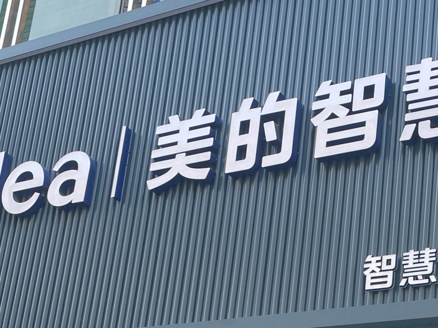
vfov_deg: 19.1
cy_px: 364
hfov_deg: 25.9
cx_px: 350
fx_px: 936
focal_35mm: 74
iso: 32
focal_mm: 4.2
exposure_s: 1/532
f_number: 1.6
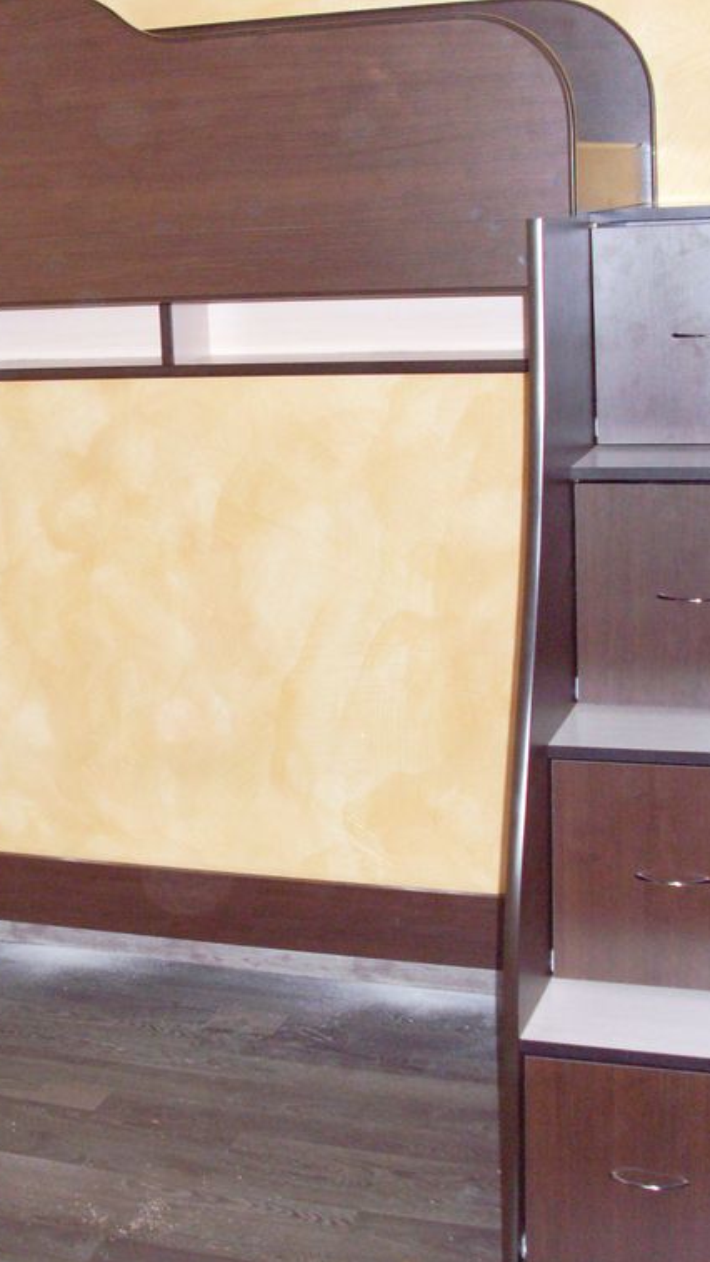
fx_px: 1874
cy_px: 639
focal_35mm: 56
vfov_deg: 37.2
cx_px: 135
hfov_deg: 21.2
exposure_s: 1/45
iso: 240
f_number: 3
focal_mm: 6.3
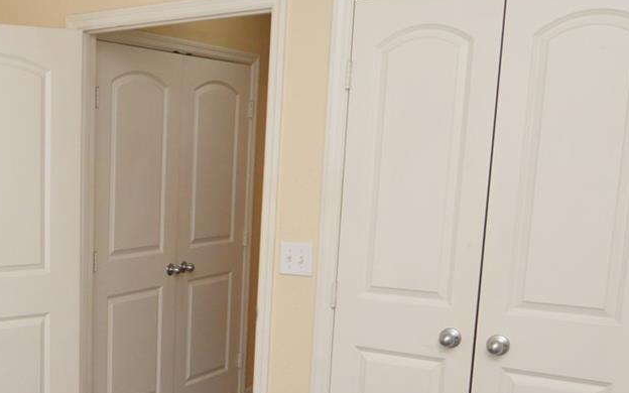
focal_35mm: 47
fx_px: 806
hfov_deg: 38.0
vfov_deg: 26.9
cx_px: 2
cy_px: 315
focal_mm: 12
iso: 500
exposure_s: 1/60
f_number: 4
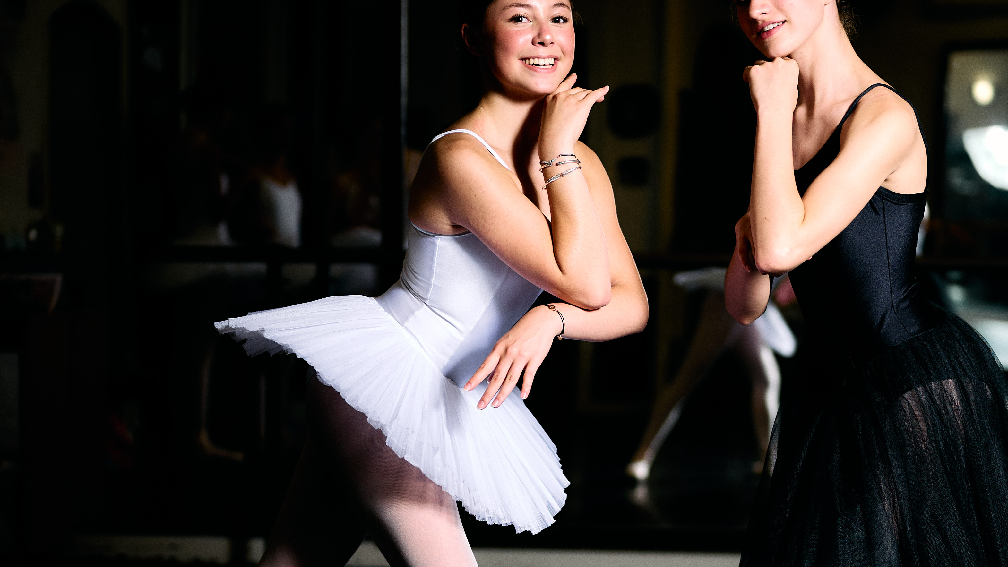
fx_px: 2673
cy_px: 479
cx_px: 623
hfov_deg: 21.3
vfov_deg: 12.0
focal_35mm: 100
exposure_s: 1/250
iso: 100
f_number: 1.8
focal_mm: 50
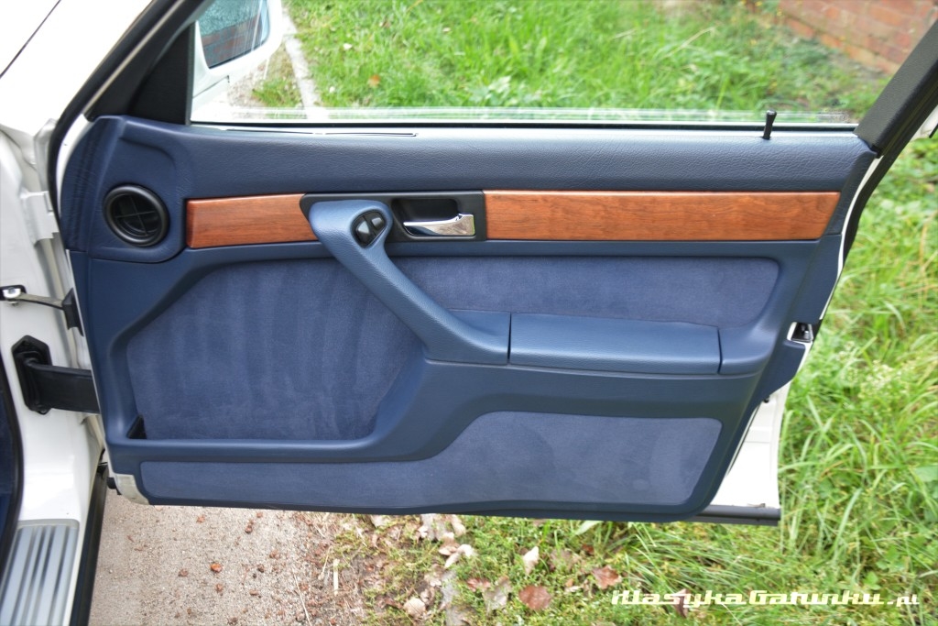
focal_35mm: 36
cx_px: 469
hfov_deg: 53.1
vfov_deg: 36.9
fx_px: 938
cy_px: 313
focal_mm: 24
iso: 640
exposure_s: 1/60
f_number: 4
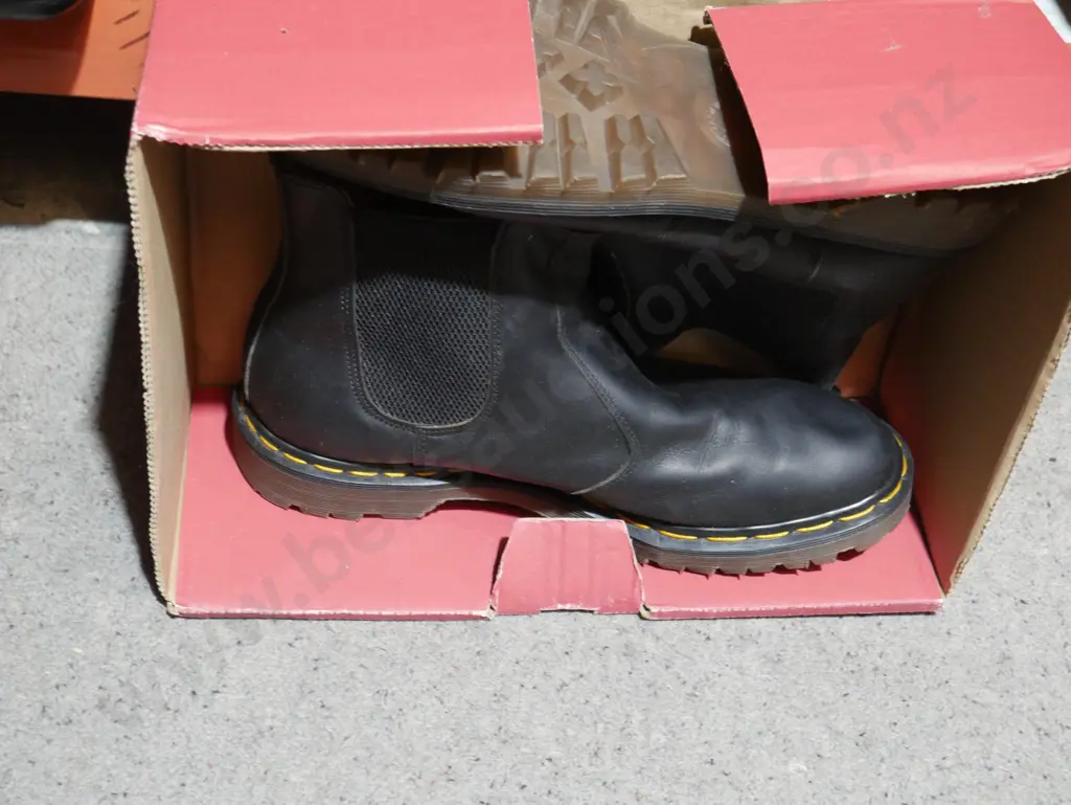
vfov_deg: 29.1
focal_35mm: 50
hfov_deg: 38.2
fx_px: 1548
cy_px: 402
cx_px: 536
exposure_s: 1/60
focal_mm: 25
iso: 2000
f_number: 5.3
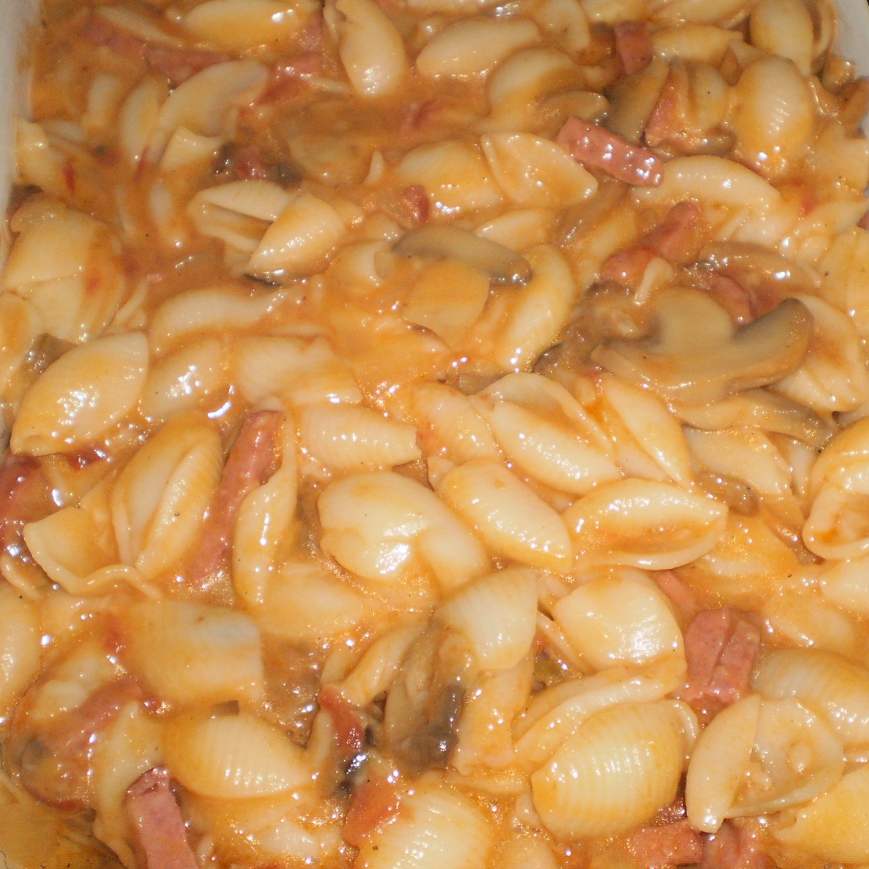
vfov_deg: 36.0
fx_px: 1335
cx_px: 527
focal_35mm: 47
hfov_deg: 35.9
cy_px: 401
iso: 125
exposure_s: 1/30
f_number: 3.1
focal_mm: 6.3
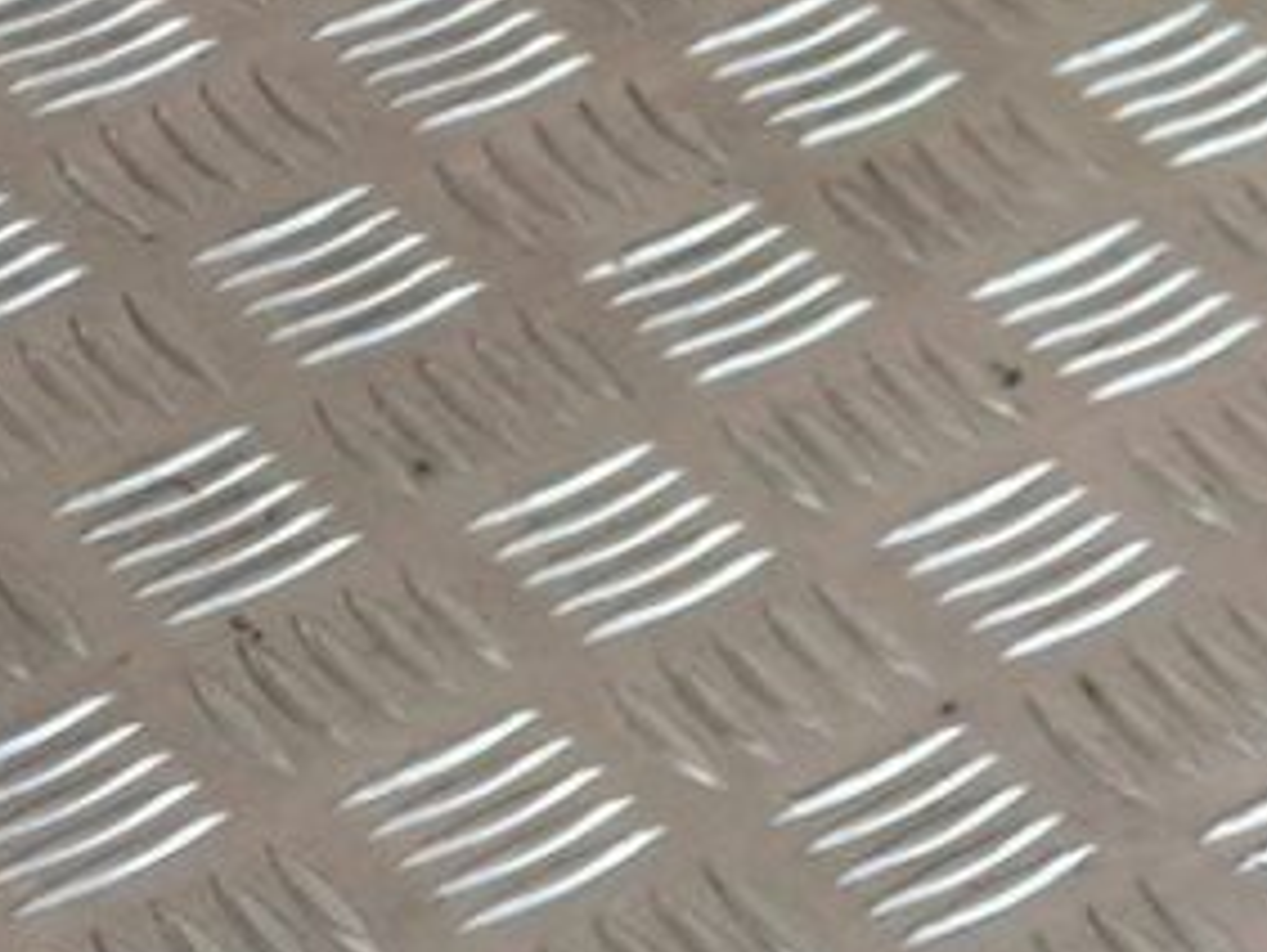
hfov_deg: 13.1
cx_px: 2902
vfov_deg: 12.0
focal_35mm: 119
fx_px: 4359
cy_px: 1392
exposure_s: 1/50
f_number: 1.8
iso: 200
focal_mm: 5.23
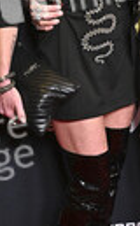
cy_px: 70
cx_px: 135
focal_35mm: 133
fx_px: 816
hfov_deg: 9.7
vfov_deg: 15.7
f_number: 5.6
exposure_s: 1/250
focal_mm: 42
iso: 4000
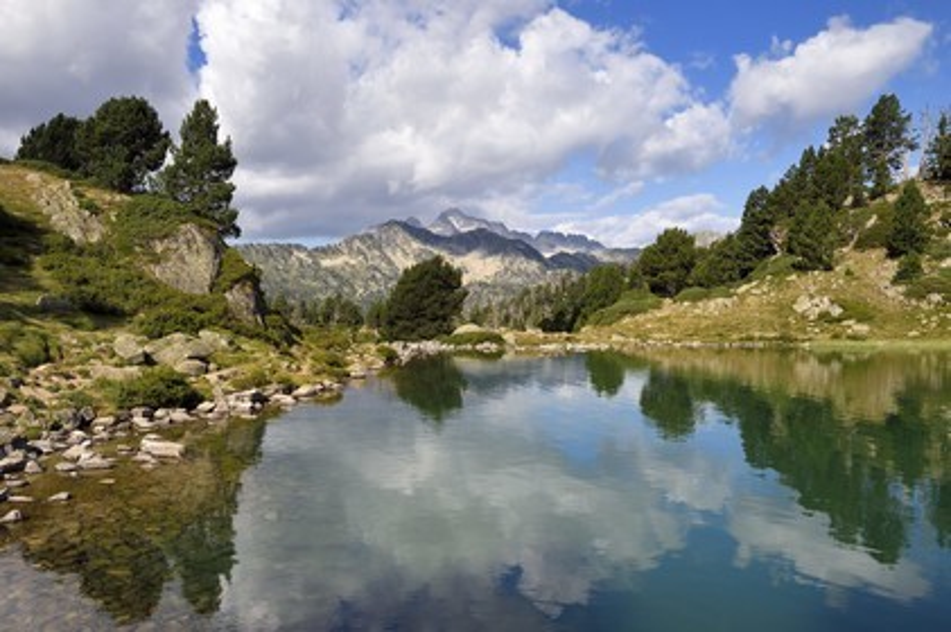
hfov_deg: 58.8
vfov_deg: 41.1
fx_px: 845
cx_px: 476
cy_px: 316
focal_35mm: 32
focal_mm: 32
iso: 200
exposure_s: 1/400
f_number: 13
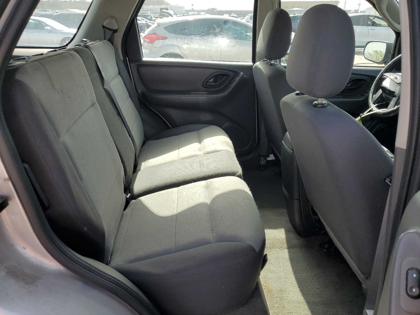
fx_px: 315
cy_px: 158
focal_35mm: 26
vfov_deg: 53.1
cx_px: 210
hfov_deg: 67.3
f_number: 1.5
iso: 50
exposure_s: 1/769
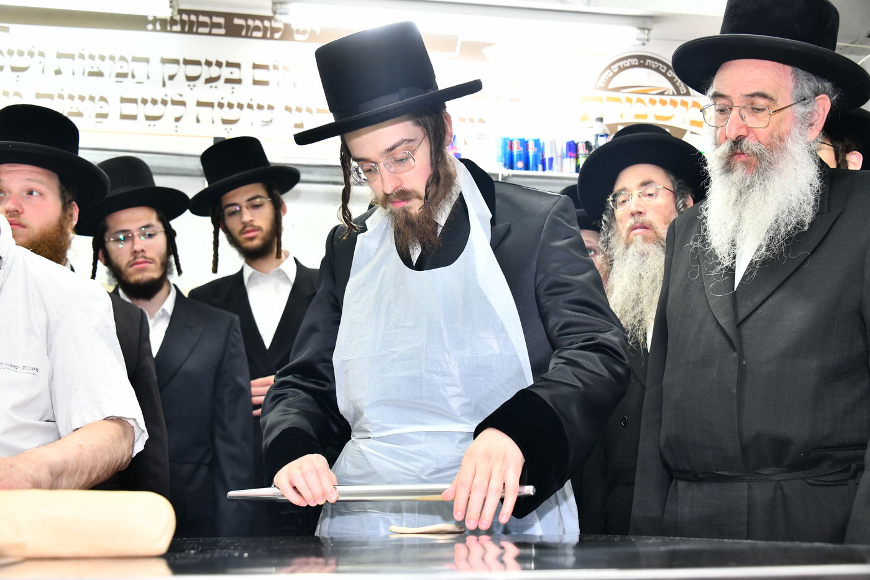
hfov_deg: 43.6
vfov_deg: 29.9
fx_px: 1087
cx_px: 435
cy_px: 290
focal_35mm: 45
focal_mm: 45
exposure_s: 1/125
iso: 1250
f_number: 5.6
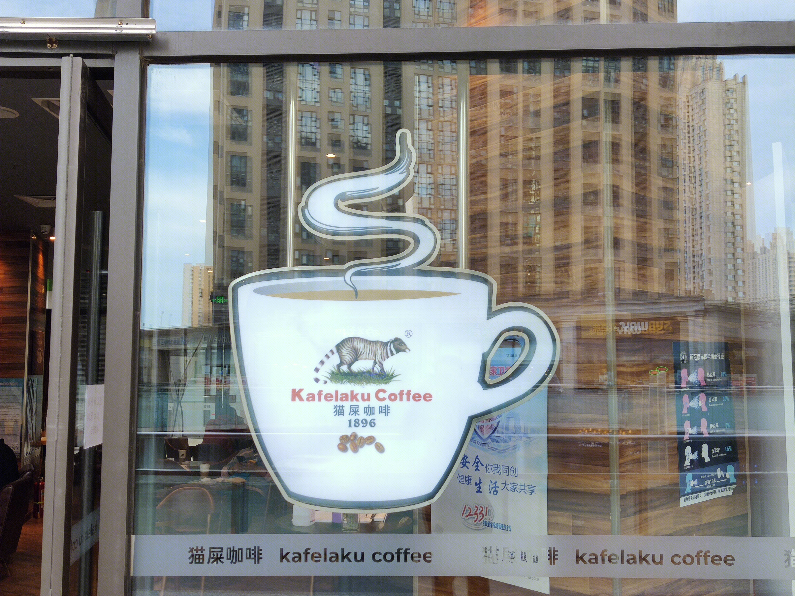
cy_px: 298
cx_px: 398
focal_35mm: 34
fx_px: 781
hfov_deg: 54.0
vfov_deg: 41.8
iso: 120
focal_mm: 4.75
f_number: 1.75
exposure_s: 1/100
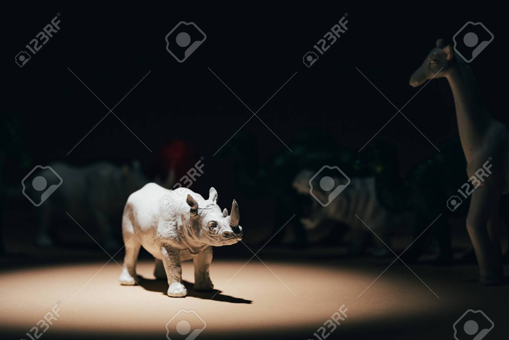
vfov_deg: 13.0
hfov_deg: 19.5
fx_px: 1485
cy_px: 170
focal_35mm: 105
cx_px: 254
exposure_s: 1/200
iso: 100
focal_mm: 105
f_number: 13
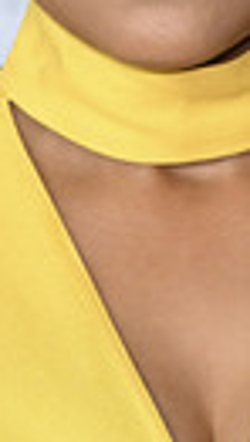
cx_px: 169
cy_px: 74
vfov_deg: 5.3
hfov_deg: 3.0
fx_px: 4769
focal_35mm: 406
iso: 2500
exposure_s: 1/320
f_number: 5.6
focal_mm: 85
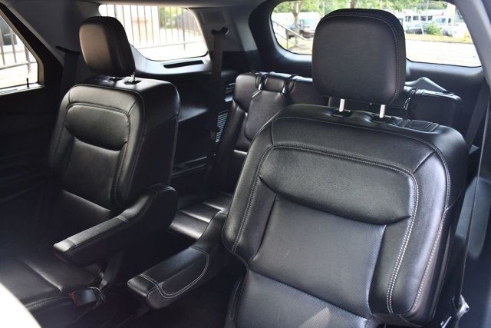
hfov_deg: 61.9
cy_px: 164
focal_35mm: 30
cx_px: 246
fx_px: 409
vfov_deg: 43.6
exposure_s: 1/125
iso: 1000
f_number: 3.8
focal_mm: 20
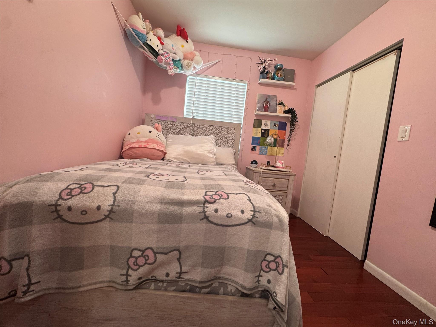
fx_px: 176
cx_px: 218
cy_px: 164
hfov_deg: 102.1
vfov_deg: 85.7
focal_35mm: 14
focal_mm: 2.22
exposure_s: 1/120
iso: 160
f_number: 2.2
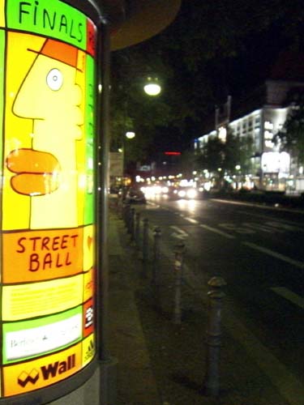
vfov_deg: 49.0
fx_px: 445
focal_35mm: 38
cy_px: 202
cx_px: 152
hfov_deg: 37.7
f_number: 2.7
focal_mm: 6.2
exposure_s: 1/20
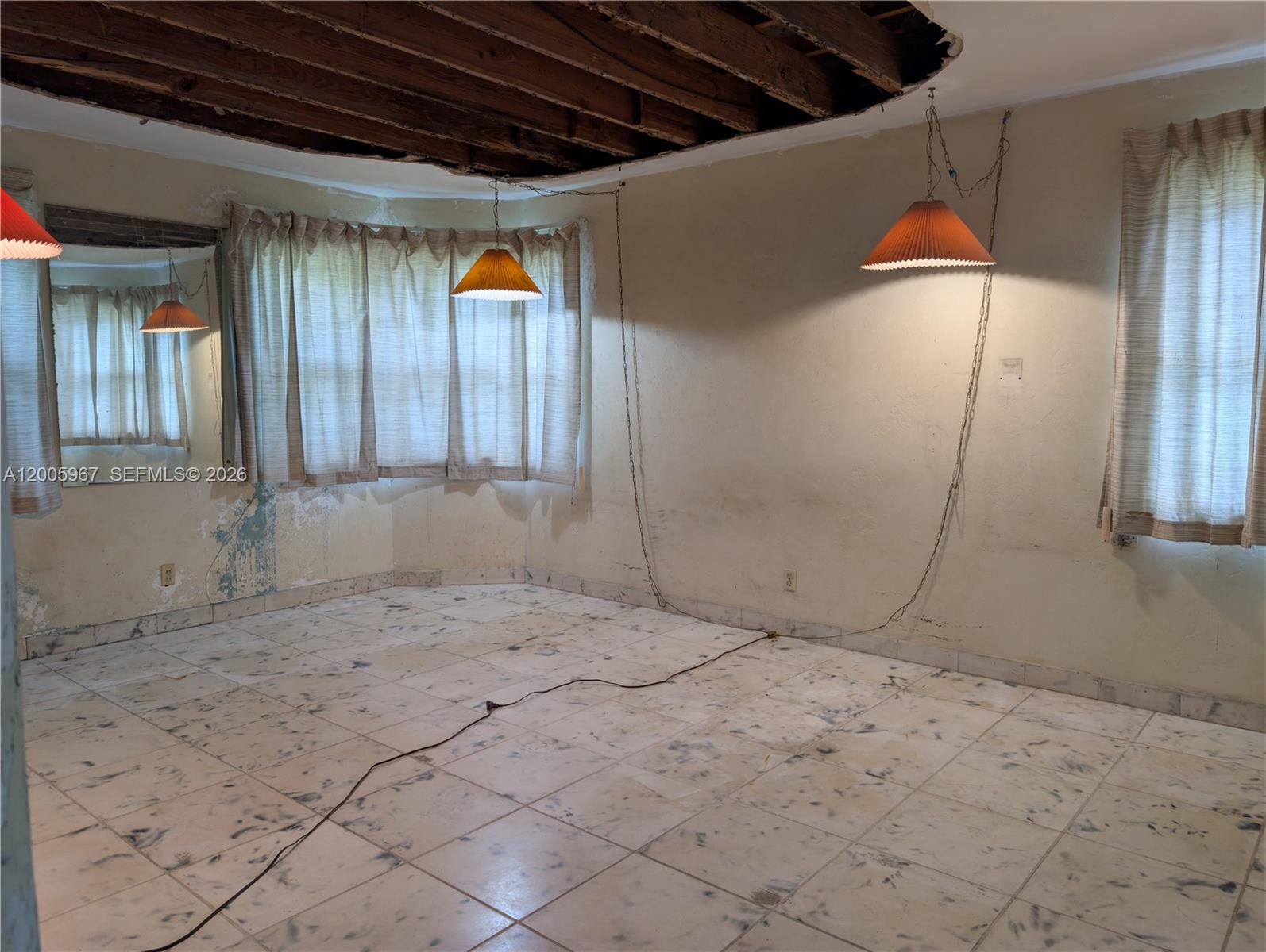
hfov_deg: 71.5
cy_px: 476
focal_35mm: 24
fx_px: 879
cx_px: 633
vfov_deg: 56.9
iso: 87
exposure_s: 1/60
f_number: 1.68
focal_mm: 6.9
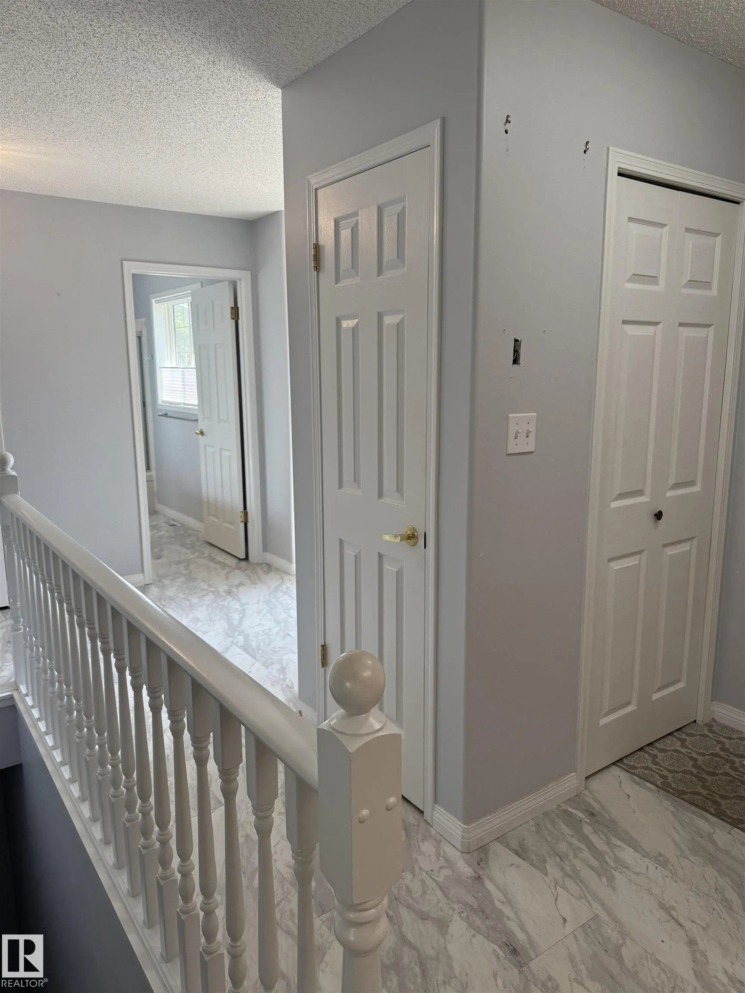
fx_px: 689
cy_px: 496
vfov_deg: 71.6
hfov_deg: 56.8
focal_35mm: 24
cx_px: 372
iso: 125
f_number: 1.78
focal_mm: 6.76
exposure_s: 1/227
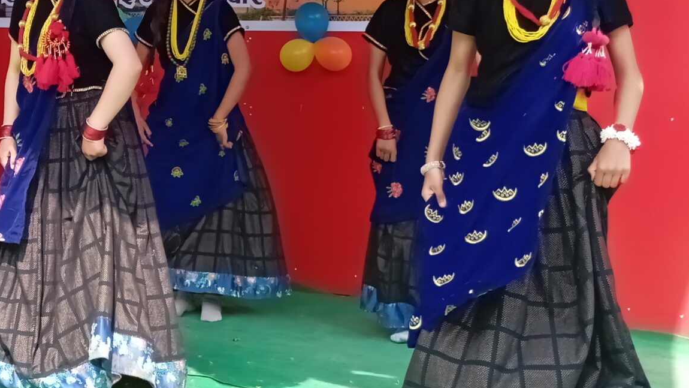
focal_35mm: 68
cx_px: 74
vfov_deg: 17.3
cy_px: -11
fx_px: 1242
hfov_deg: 29.7
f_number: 1.8
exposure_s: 1/284
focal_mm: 4.25
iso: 51
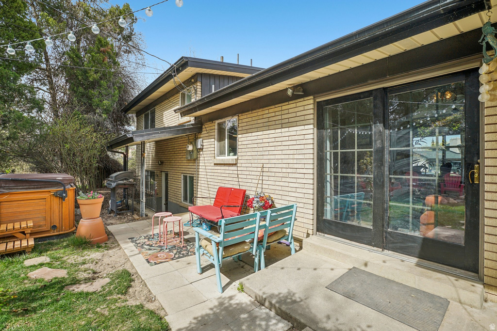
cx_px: 248
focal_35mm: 16
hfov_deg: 96.7
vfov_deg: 73.8
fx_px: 221
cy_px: 166
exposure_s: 1/125
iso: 100
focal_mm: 16
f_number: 8
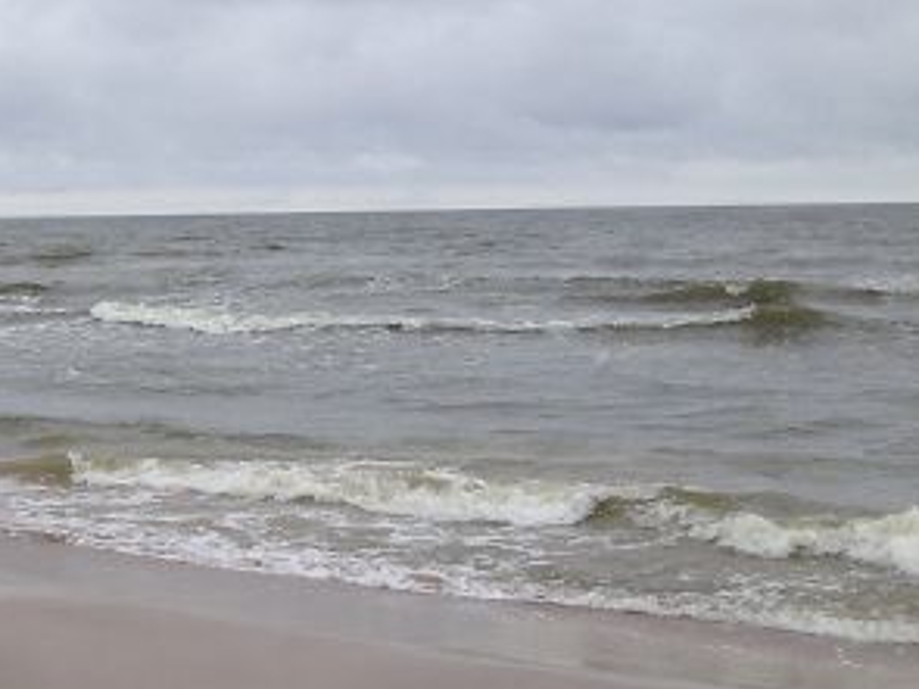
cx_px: -165
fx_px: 2203
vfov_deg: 17.8
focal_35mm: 83
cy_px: 341
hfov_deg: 21.9
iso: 50
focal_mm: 4.28
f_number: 2.4
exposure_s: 1/339
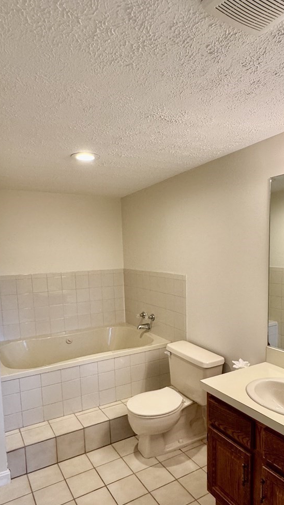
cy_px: 290
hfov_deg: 47.6
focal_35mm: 24
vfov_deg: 75.9
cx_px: 159
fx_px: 321
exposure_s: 1/120
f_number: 2.2
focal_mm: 2.22
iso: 160
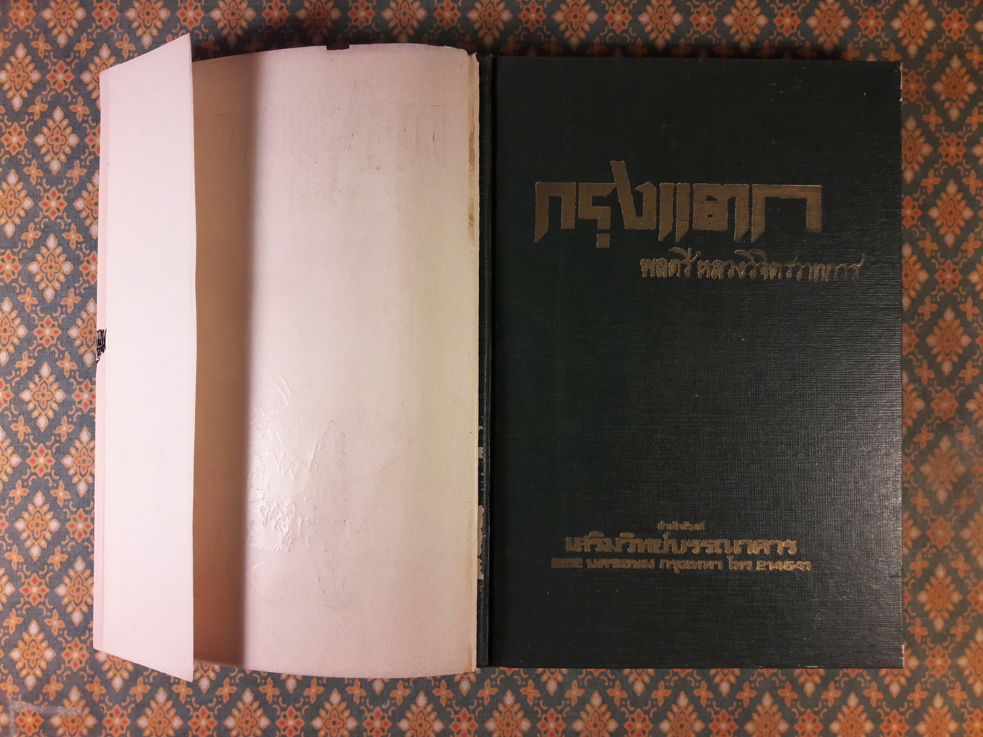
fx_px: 795
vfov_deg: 49.7
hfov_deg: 63.4
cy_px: 368
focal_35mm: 28
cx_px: 492
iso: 50
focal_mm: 3.7
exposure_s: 1/50
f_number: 1.9
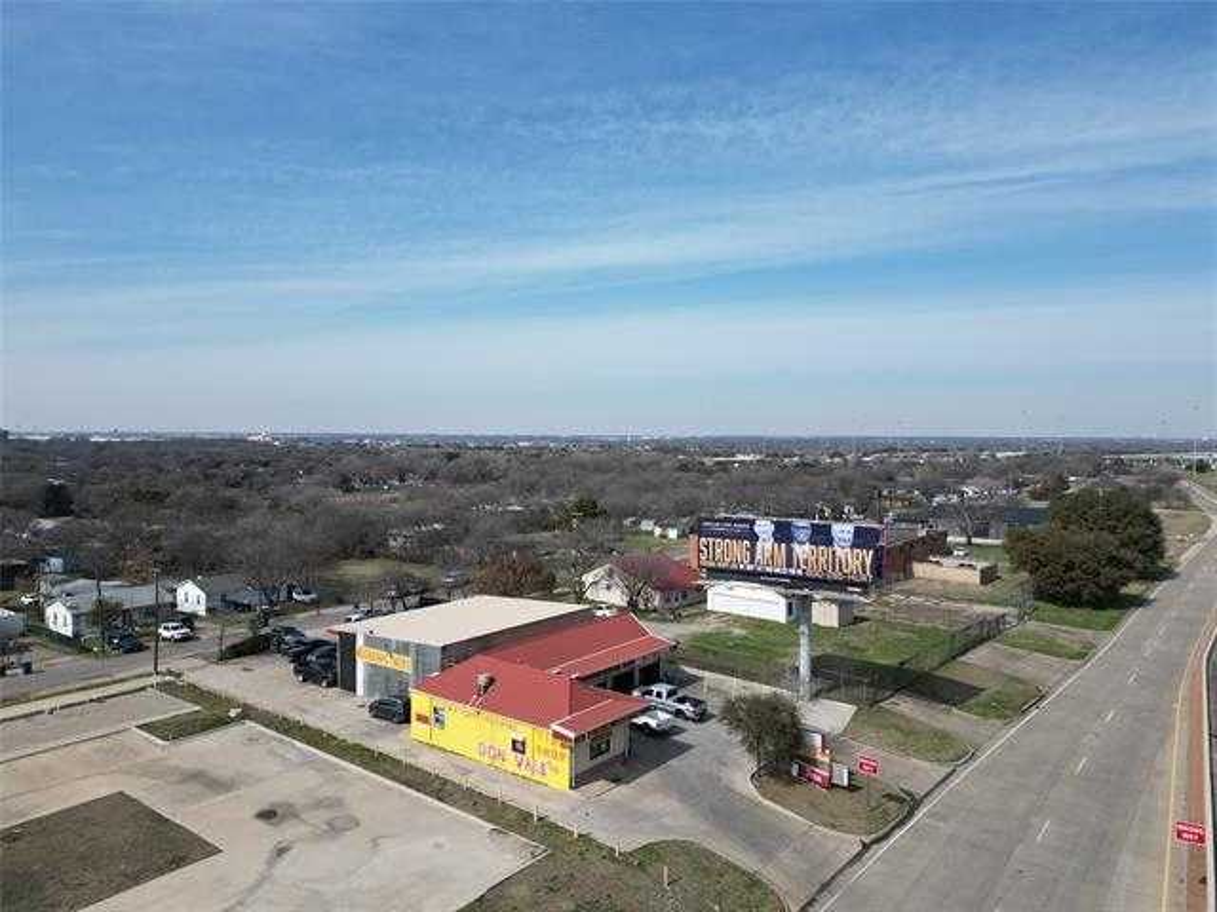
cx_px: 608
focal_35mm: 24
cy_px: 456
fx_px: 844
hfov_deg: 71.6
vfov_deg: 56.8
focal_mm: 6.72
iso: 100
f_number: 1.7
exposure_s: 1/3200
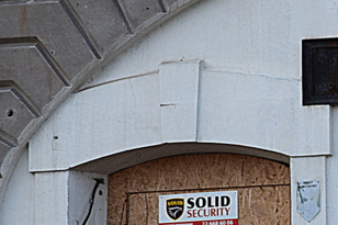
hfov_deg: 5.0
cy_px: 90
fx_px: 3841
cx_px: 397
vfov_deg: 3.4
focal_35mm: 409
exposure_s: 1/250
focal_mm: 105
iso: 400
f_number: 10
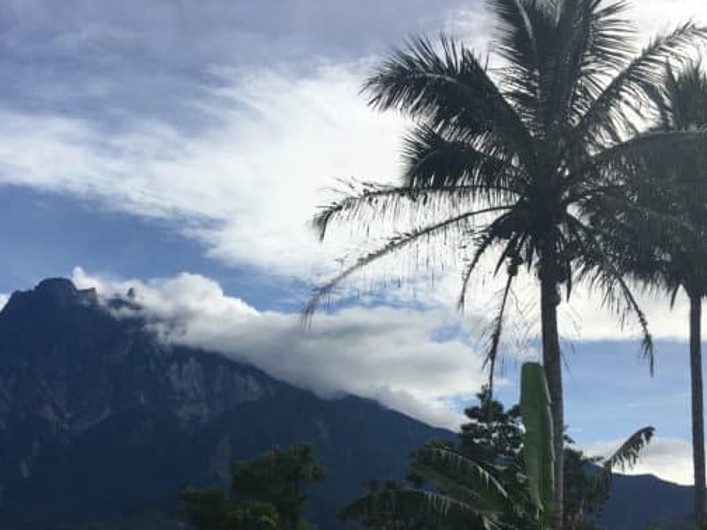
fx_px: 940
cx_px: 257
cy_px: 405
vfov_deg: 30.9
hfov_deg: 40.9
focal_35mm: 46
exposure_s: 1/2959
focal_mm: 4.15
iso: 25
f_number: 2.2
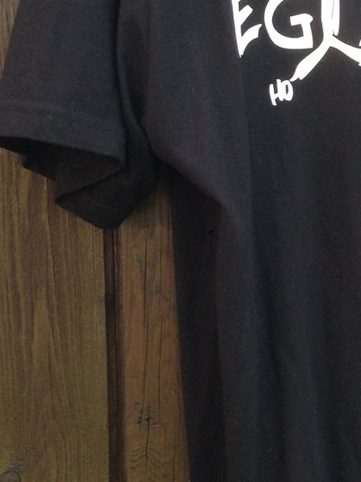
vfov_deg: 23.7
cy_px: 164
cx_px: 421
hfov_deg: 17.3
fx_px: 1140
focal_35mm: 82
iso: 80
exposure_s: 1/120
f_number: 2.4
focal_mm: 4.12
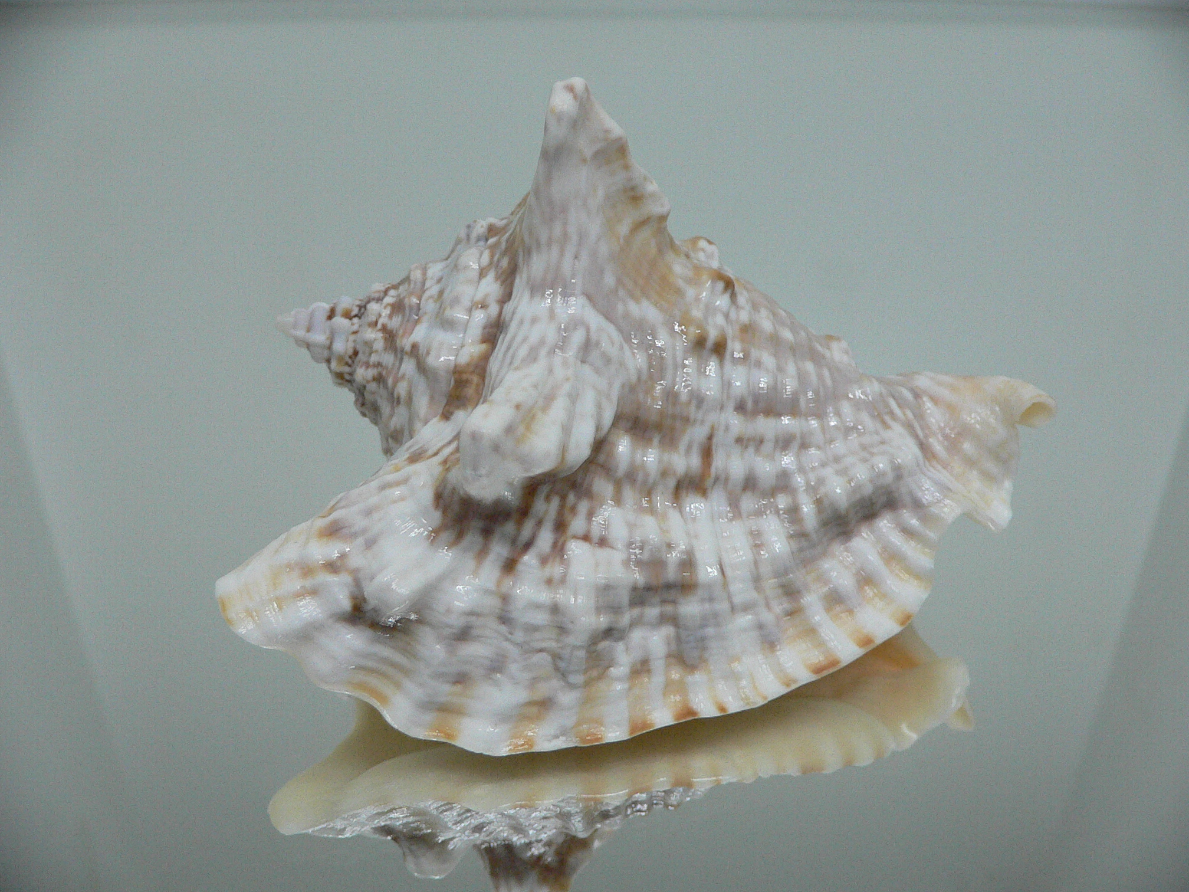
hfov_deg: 52.6
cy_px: 446
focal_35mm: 35
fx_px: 1202
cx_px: 594
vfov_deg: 40.7
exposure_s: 1/60
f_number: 2.8
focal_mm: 4.6
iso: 200
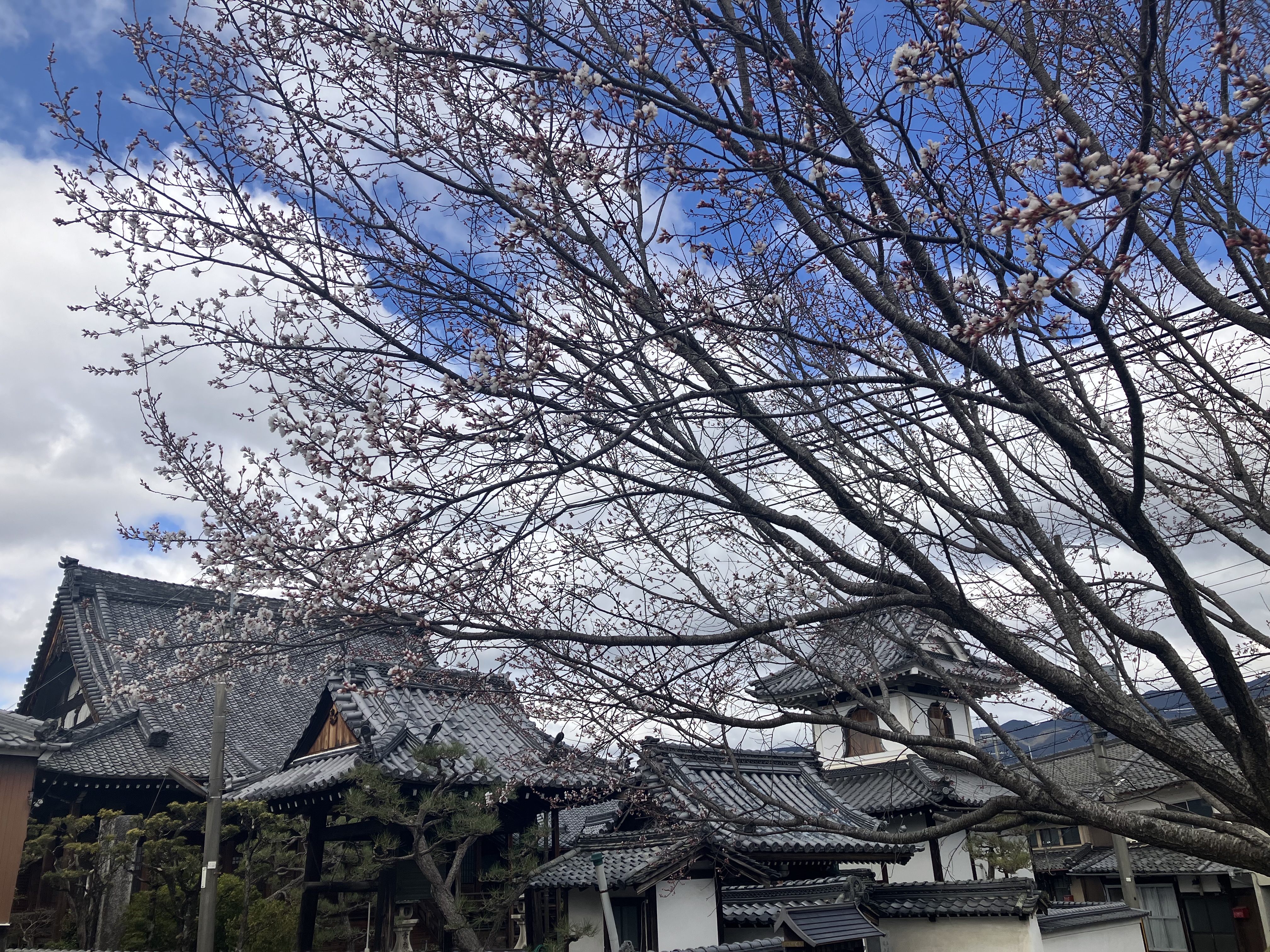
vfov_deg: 49.7
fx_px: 1027
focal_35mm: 28
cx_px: 635
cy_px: 476
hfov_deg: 63.4
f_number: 1.8
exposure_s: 1/2114
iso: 32
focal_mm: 3.99
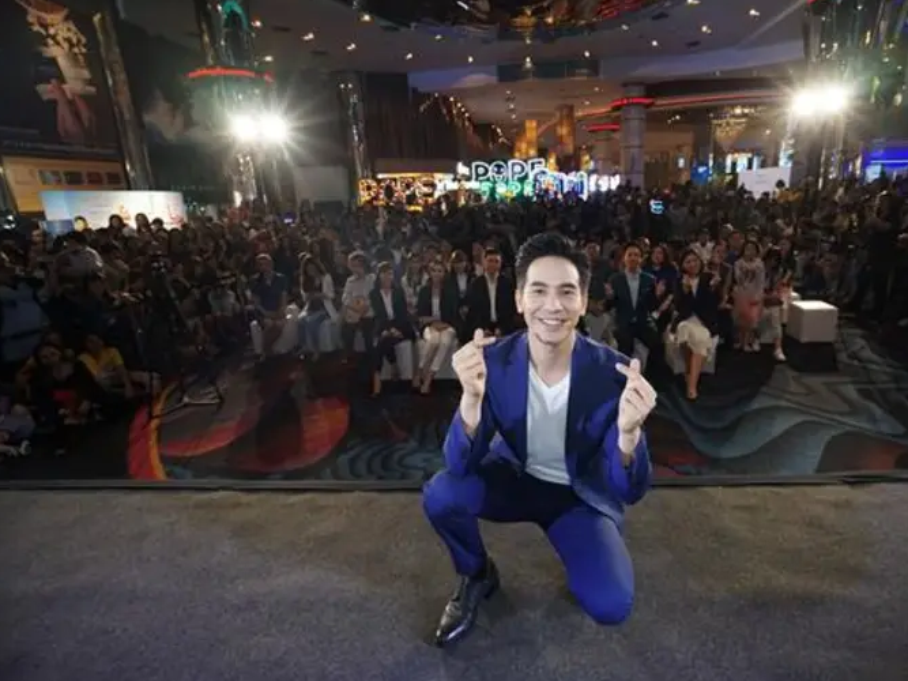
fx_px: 472
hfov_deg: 87.3
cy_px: 332
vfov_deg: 71.6
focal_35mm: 18
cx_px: 513
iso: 1000
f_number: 4
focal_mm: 16
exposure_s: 1/100
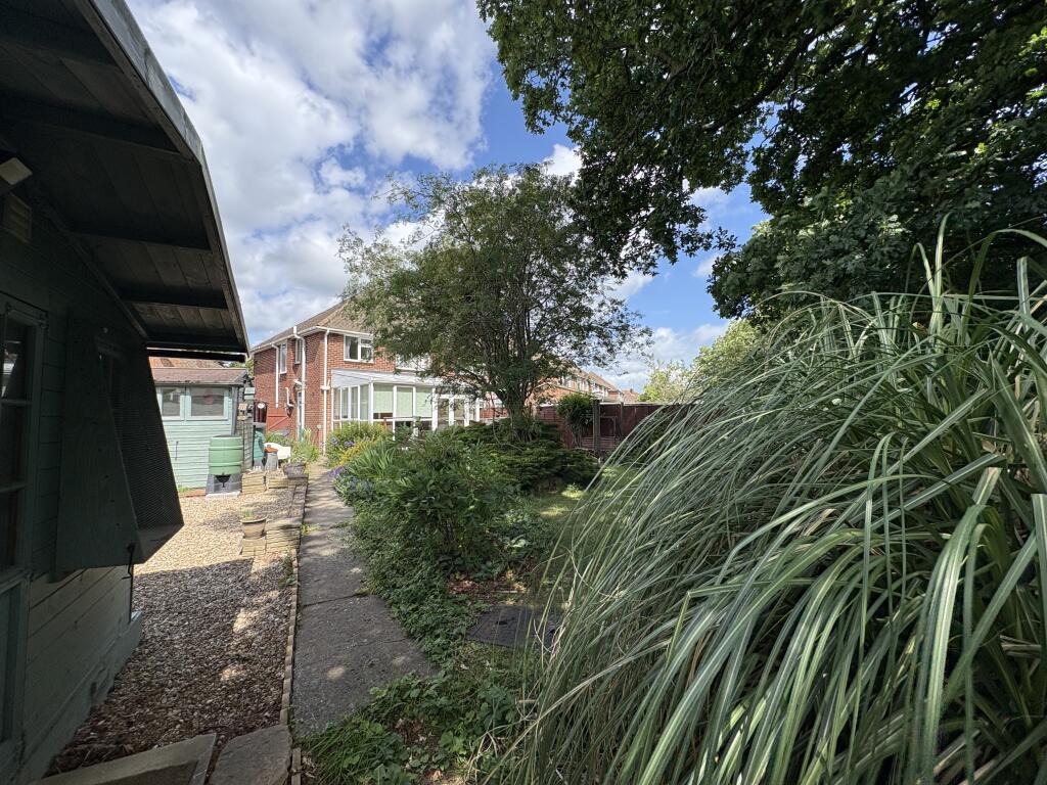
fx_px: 423
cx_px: 524
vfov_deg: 85.7
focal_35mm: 14
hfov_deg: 102.1
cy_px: 392
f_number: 2.2
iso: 50
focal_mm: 2.22
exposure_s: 1/889
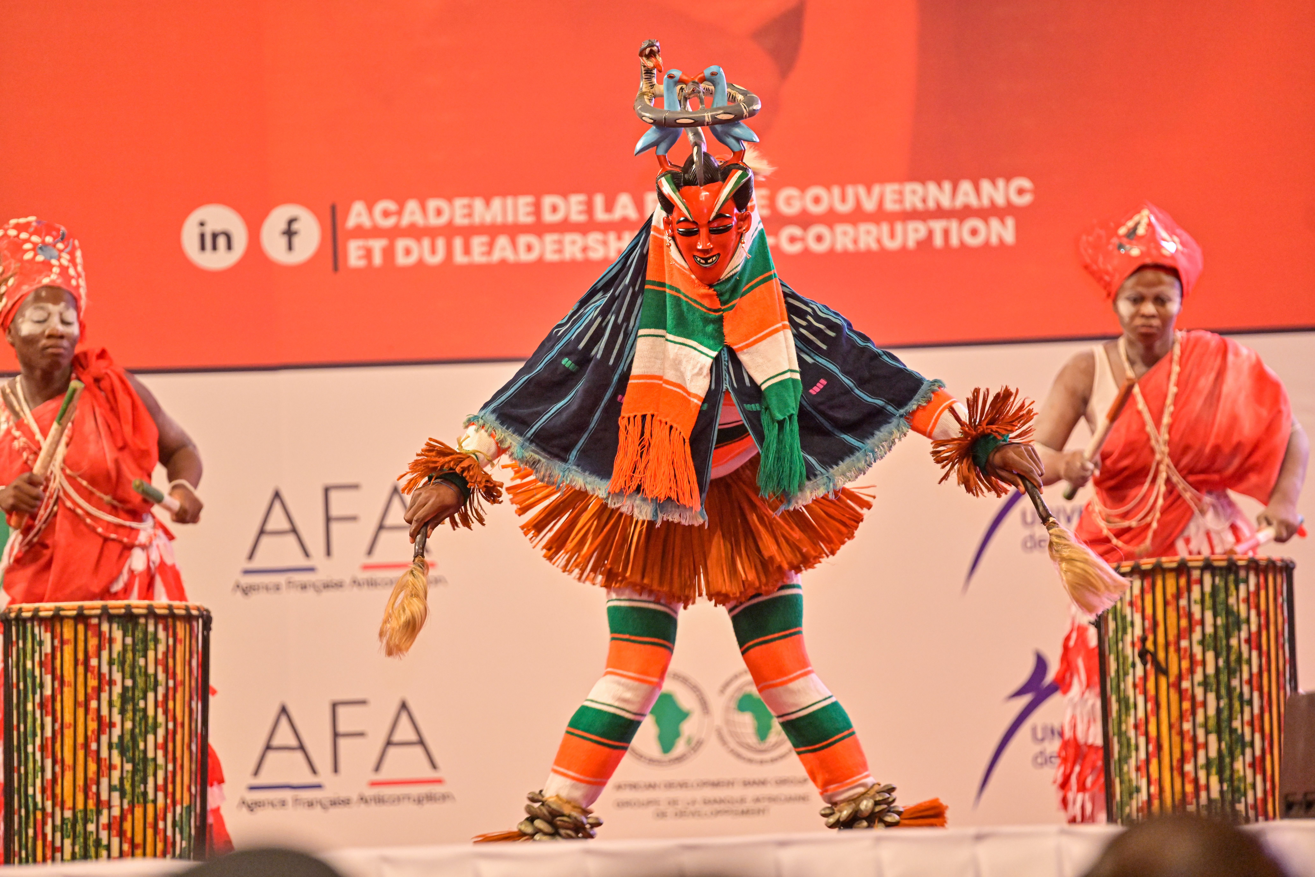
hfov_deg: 10.8
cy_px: 438
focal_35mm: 190
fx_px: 6940
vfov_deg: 7.2
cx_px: 658
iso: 3200
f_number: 2.8
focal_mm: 190
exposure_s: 1/320
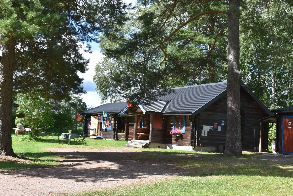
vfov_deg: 26.5
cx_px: 146
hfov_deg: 38.9
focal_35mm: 51
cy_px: 98
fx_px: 415
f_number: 8
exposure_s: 1/250
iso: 220
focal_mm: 34
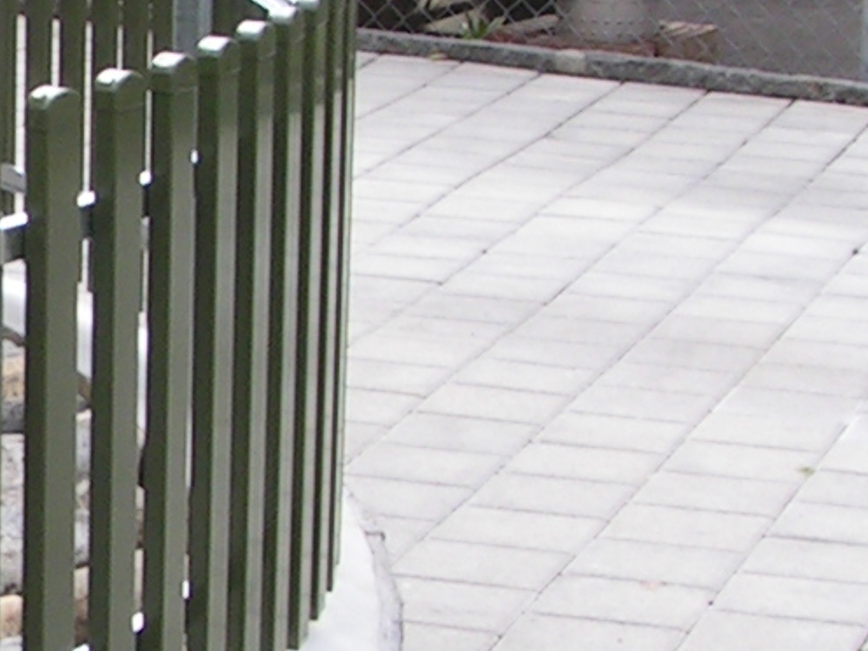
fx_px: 3937
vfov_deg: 9.5
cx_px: -374
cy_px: 388
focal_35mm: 157
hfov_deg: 12.1
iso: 50
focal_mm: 5.8
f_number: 8
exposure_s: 1/50
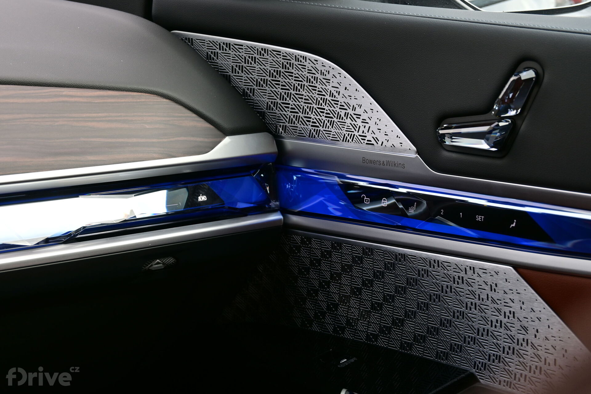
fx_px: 1231
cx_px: 296
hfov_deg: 27.0
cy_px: 197
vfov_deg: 18.2
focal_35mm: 75
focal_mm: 50
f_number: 6.3
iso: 140
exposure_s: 1/80
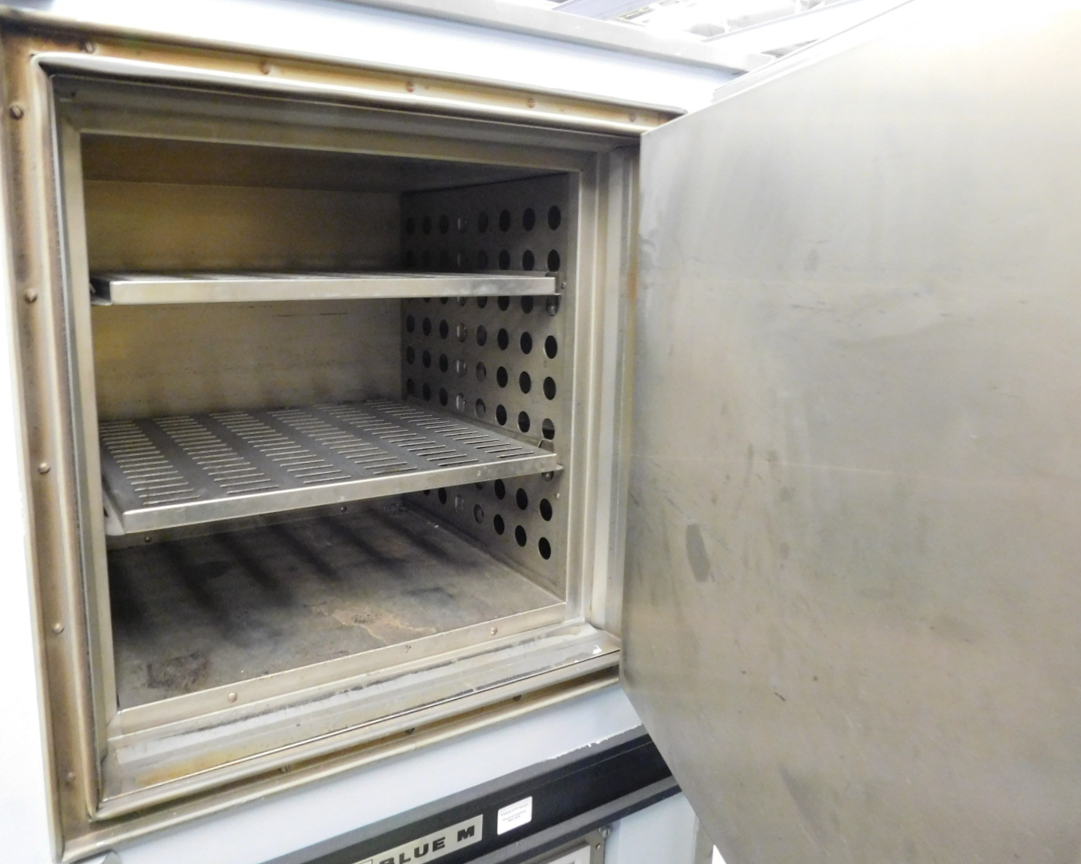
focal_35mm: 26
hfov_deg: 65.9
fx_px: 832
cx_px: 482
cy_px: 396
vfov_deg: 54.8
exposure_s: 1/8
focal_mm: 4
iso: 640
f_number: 3
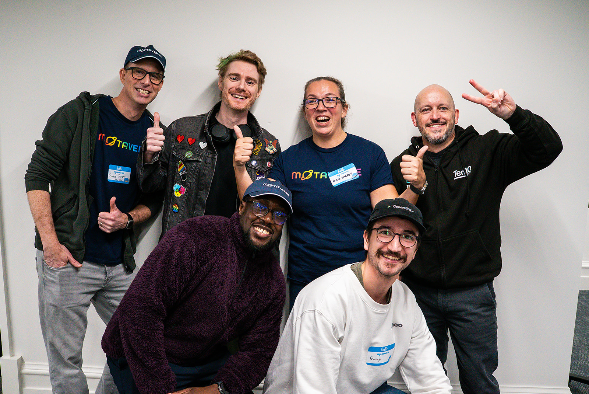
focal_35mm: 35
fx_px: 573
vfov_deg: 37.9
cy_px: 197
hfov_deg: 54.4
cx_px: 294
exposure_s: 1/160
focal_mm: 35
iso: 3200
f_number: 6.3
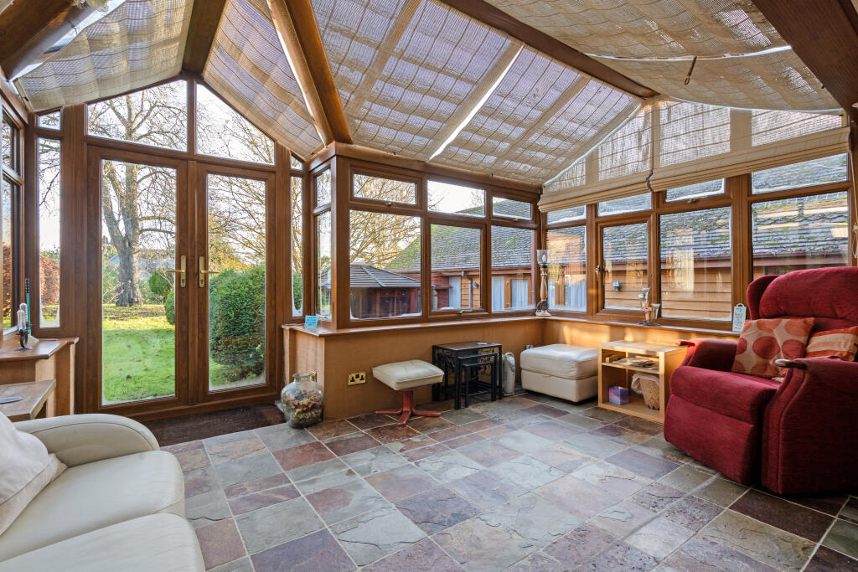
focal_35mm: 16
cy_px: 286
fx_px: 381
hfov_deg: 96.7
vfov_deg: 73.8
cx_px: 429
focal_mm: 16
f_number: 10
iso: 400
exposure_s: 1/20
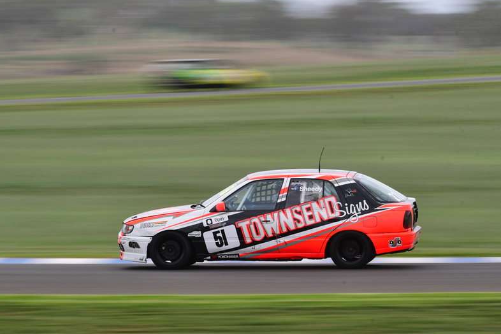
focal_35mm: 336
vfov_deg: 4.1
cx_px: 250
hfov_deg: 6.1
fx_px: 4676
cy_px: 168
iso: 160
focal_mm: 220
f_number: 14
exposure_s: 1/60
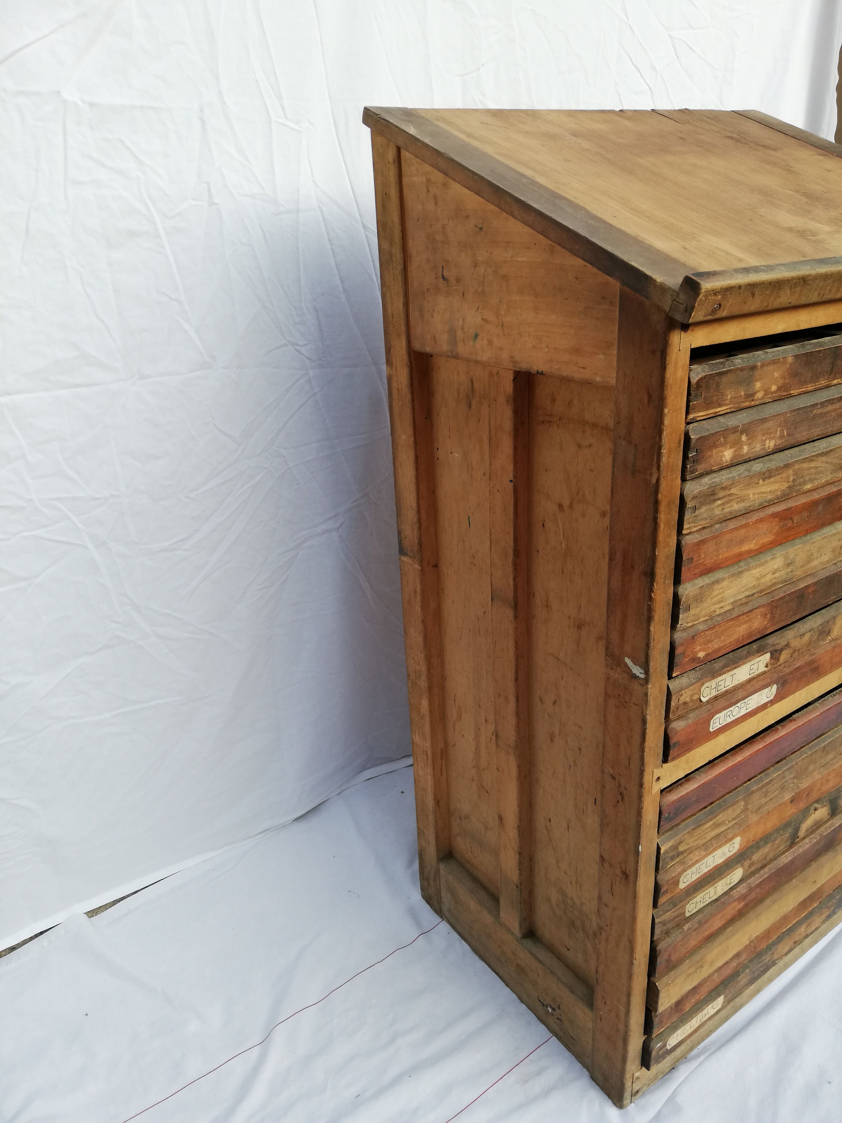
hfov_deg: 51.4
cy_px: 562
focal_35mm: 27
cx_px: 421
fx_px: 876
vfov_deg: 65.3
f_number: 2.2
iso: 64
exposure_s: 1/100
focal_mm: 3.81
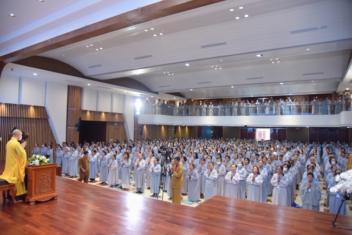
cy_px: 118
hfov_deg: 73.7
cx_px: 176
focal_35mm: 24
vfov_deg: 53.2
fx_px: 235
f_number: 4.5
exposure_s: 1/125
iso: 1000
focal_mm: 24
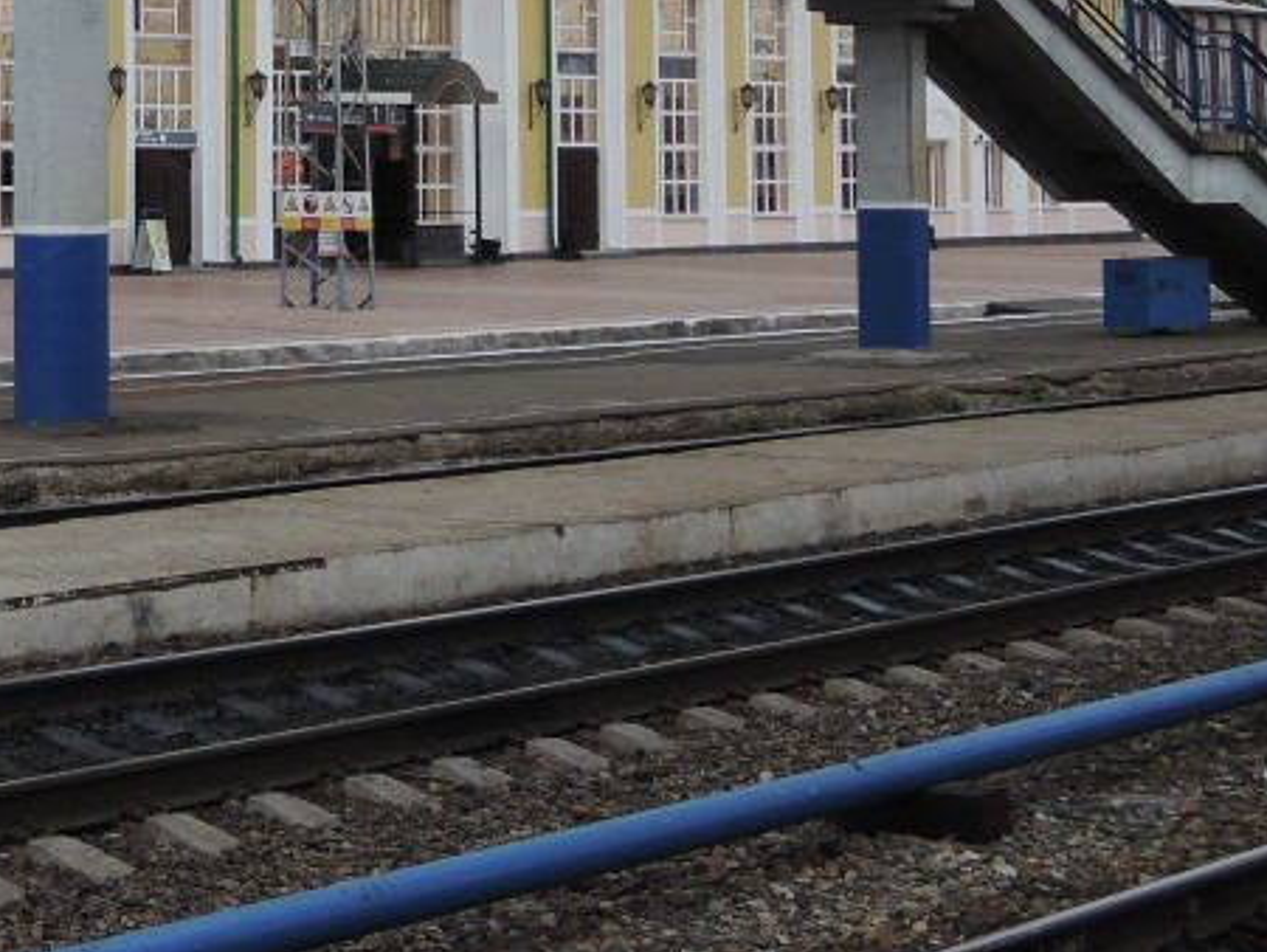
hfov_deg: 20.7
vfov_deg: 15.8
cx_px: -31
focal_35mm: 91
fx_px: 3333
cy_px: -101
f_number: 3.5
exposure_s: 1/160
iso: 80
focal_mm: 8.6
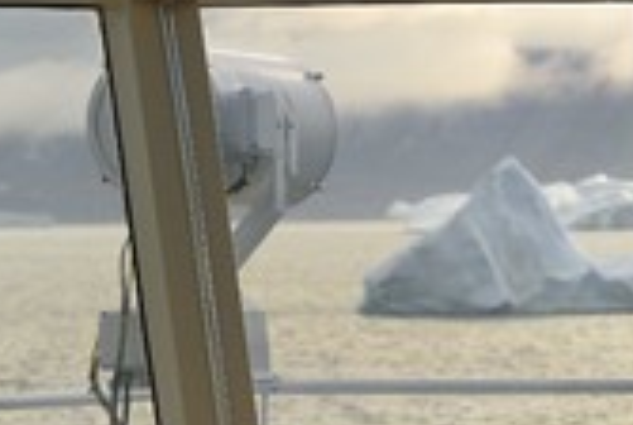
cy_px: 357
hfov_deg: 4.4
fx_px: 8173
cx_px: 493
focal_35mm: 464
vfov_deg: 3.0
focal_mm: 185
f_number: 11
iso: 200
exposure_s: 1/160
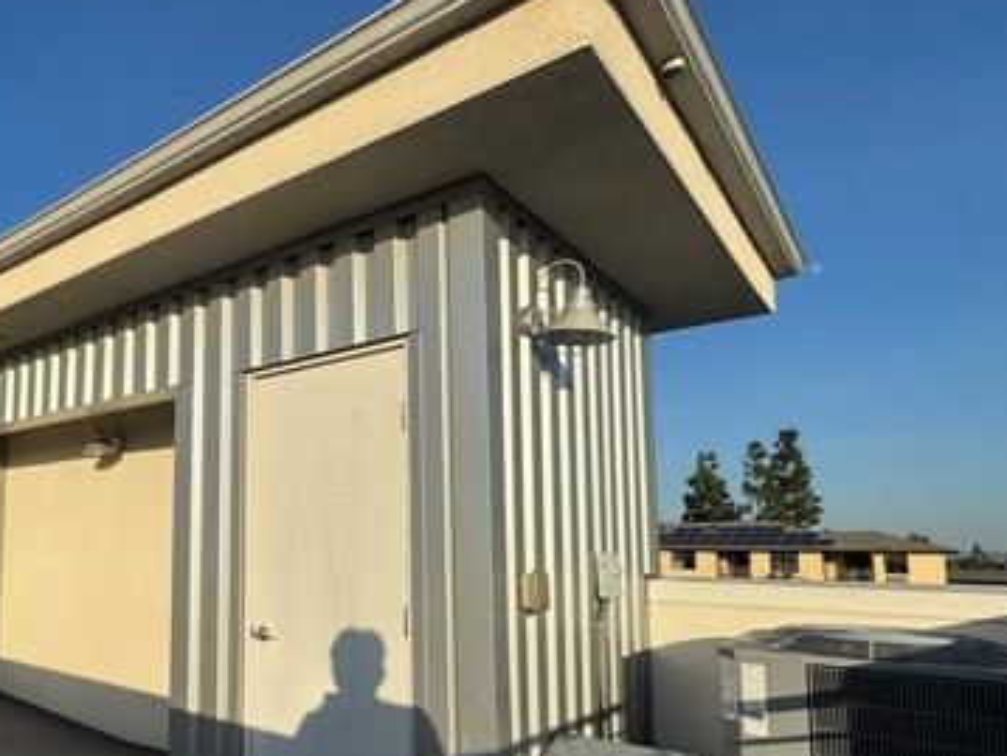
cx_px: 194
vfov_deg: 54.2
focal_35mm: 25
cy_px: 483
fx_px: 728
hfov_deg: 63.1
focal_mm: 2.22
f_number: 2.2
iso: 40
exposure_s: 1/3906
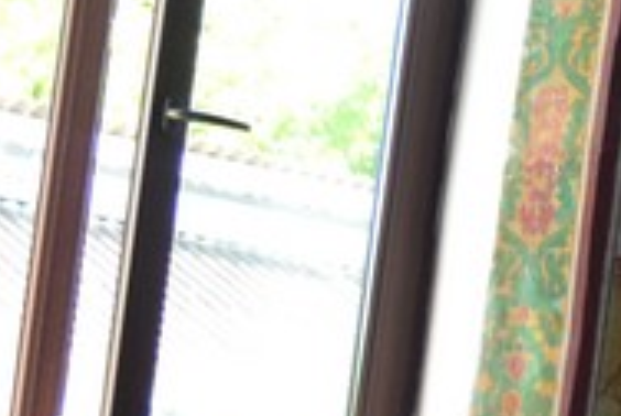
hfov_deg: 9.8
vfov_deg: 7.9
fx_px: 2972
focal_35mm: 172
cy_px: 624
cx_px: 1711
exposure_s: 1/100
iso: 400
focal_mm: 18
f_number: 4
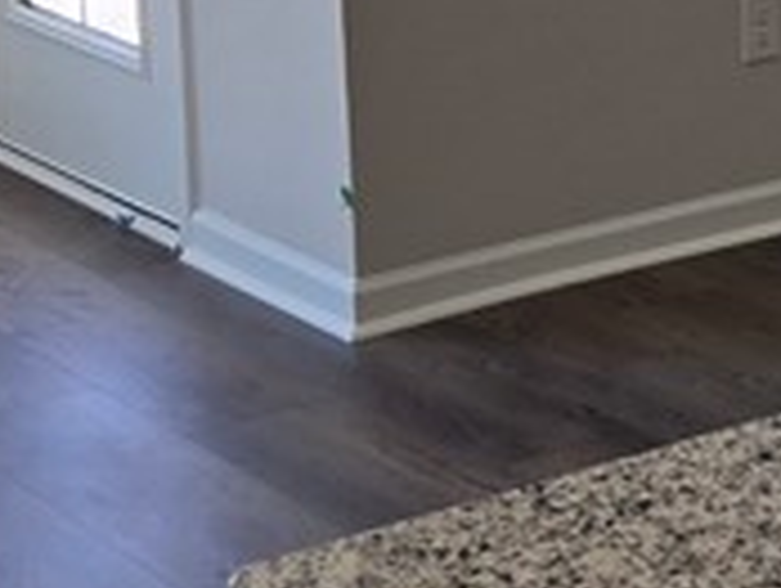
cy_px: -202
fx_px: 3050
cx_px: 1306
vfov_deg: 10.7
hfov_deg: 13.4
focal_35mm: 135
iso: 25
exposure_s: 1/175
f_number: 1.8
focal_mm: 5.4
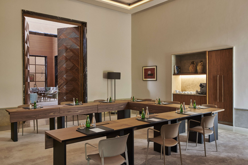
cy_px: 82
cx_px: 124
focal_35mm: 31
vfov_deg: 42.3
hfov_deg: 60.3
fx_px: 214
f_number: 5.6
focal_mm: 31
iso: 100
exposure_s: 1/2
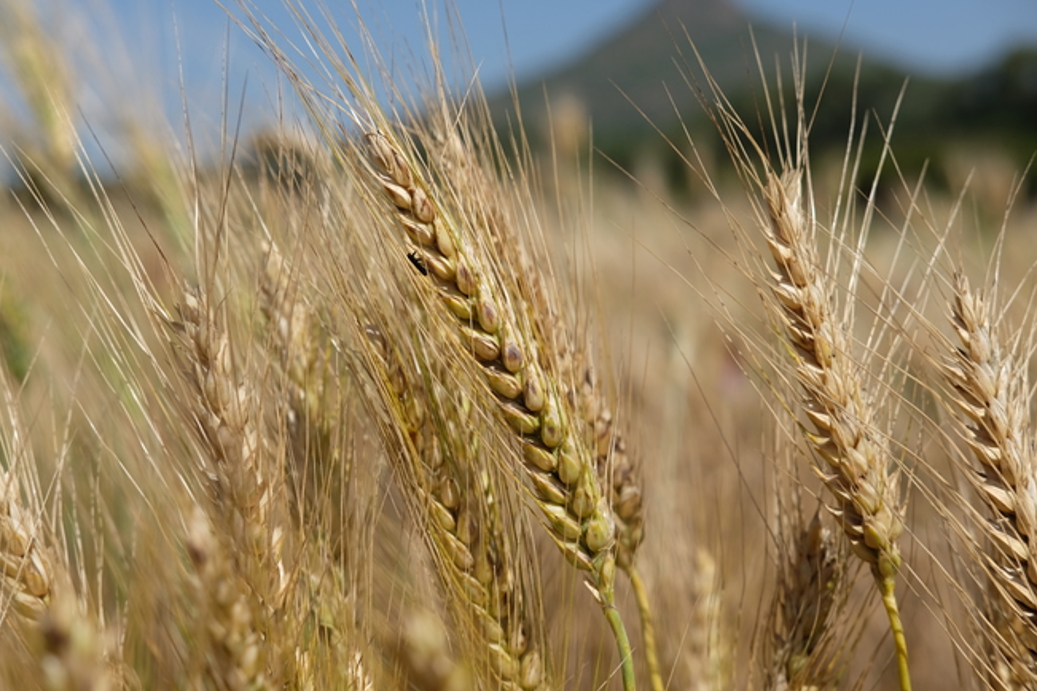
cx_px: 494
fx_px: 1642
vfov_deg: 23.8
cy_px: 370
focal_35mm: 57
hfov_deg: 35.0
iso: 200
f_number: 5.6
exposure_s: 1/1250
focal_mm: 35
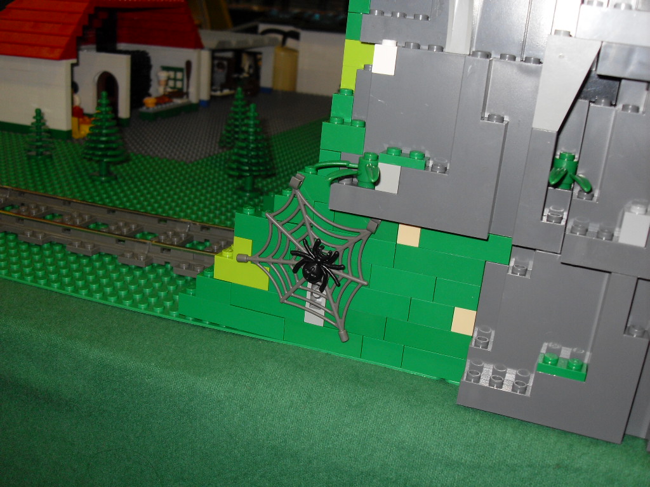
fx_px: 695
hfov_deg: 50.1
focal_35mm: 37
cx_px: 325
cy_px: 244
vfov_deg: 38.7
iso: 100
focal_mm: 6.3
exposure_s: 1/45
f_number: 2.8
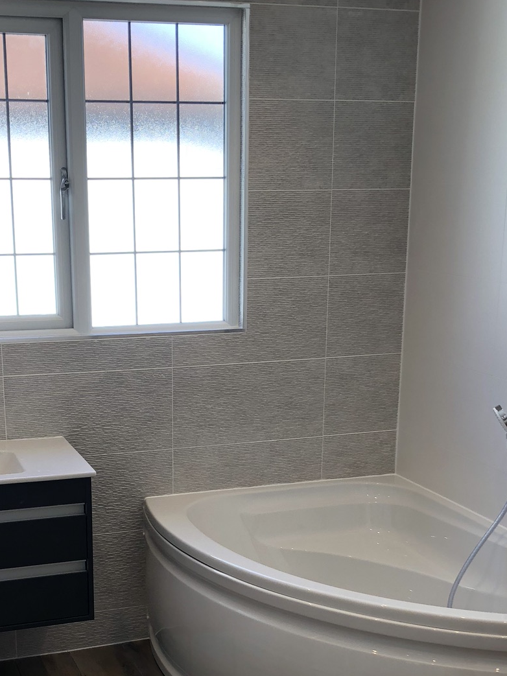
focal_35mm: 55
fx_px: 1074
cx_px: 183
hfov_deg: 26.4
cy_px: 495
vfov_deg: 34.3
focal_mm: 3.99
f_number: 1.8
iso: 25
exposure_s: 1/100
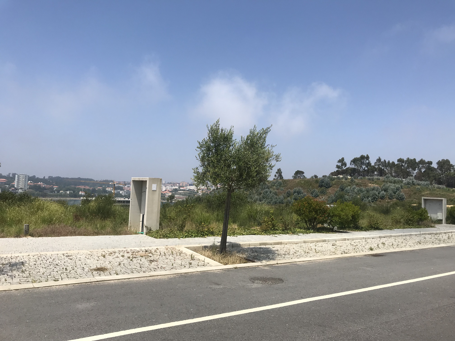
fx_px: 368
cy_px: 170
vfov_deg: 49.7
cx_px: 228
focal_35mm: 28
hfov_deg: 63.4
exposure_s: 1/3300
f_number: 1.8
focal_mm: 3.99
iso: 20
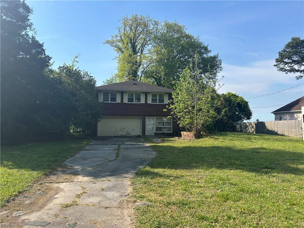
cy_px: 114
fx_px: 228
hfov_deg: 67.3
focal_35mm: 26
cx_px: 152
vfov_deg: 53.1
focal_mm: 5.7
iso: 50
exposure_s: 1/3077
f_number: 1.5
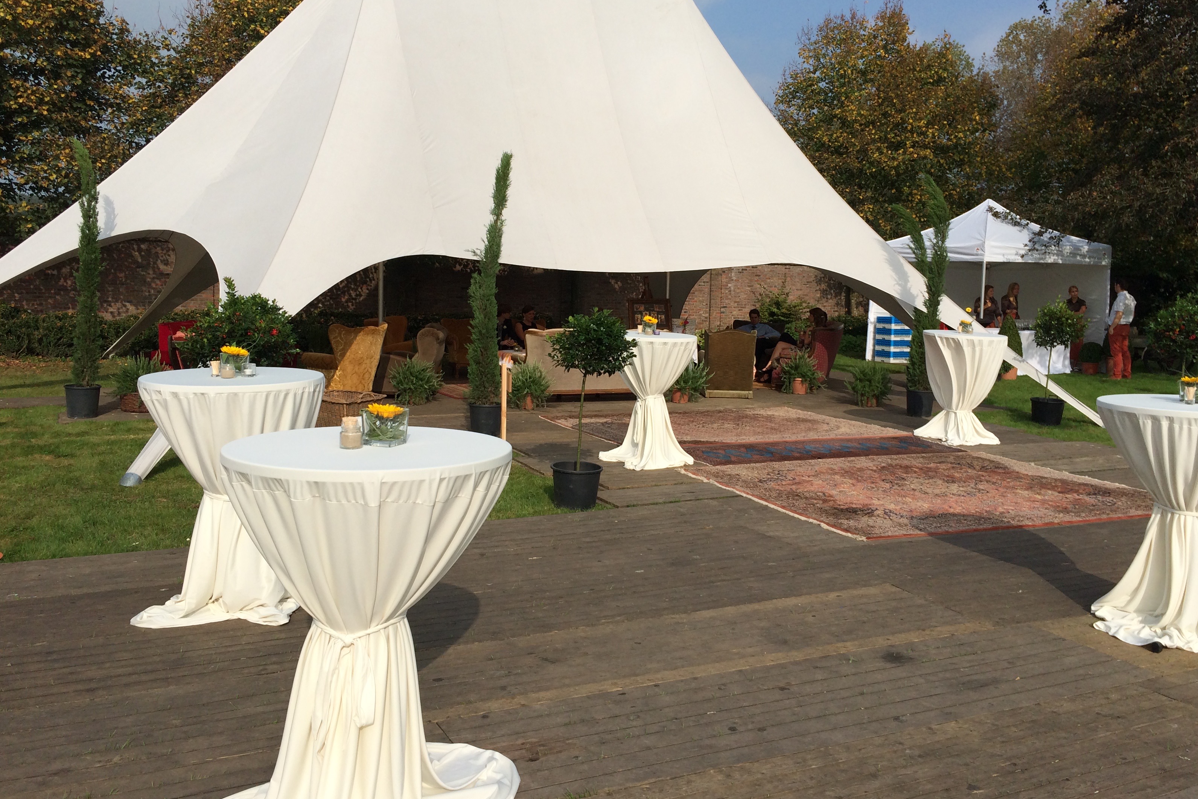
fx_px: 1065
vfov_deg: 41.1
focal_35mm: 32
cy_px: 357
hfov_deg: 58.7
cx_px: 602
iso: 40
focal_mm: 4.12
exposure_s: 1/2933
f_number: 2.2
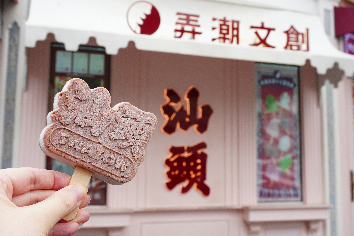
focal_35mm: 42
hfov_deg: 46.4
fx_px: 413
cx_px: 177
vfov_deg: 31.9
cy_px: 118
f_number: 10
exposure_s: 1/100
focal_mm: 28
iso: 320
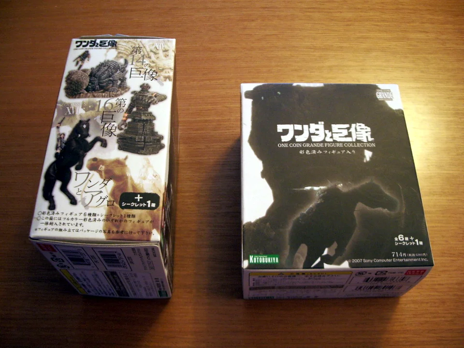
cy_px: 174
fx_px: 469
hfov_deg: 52.6
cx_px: 232
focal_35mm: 35
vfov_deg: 40.7
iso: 200
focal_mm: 5.8
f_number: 2.6
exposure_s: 1/15
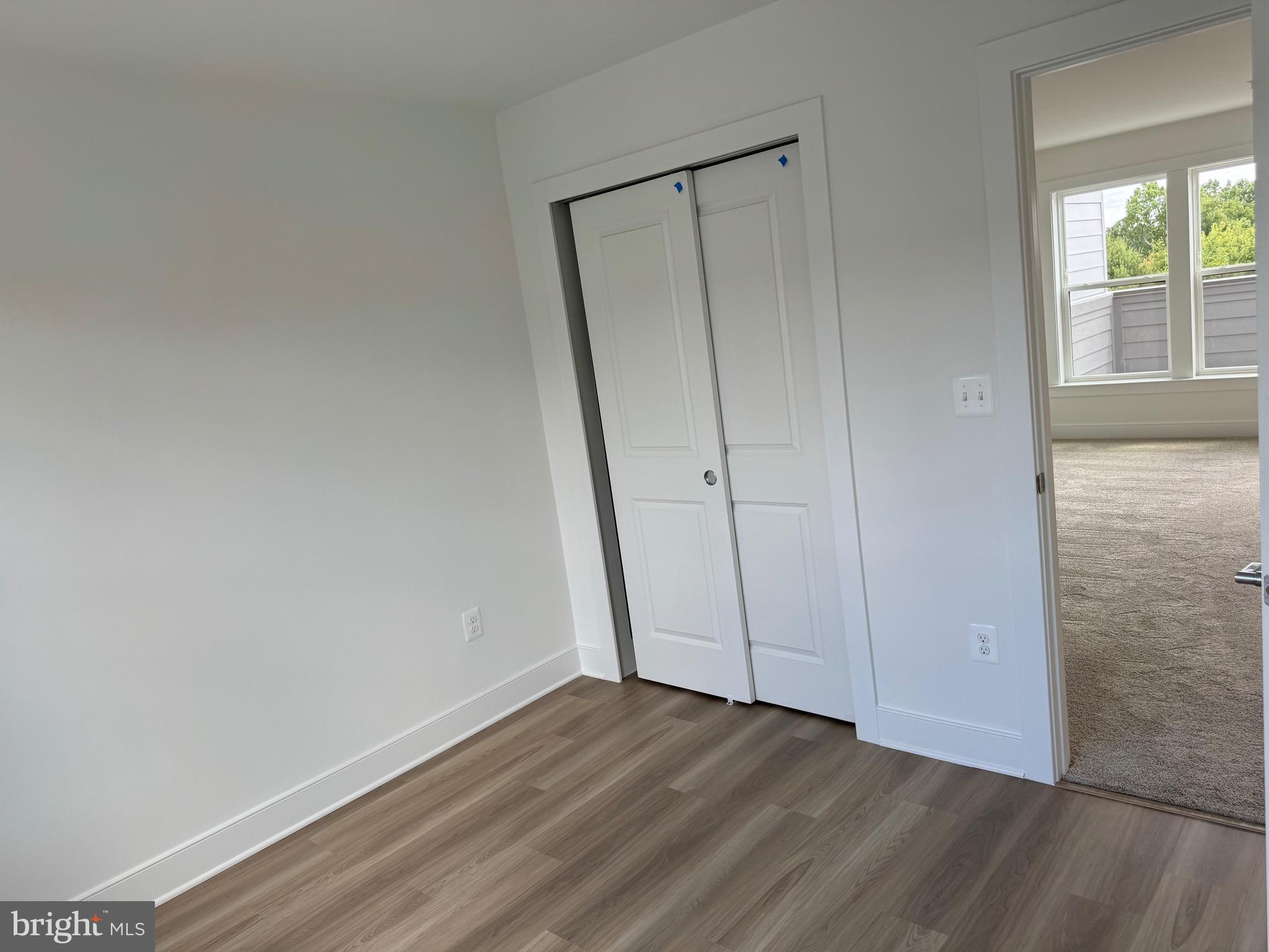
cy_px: 476
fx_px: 880
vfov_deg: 56.8
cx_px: 634
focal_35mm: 24
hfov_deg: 71.6
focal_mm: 6.76
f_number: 1.78
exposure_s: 1/256
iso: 64
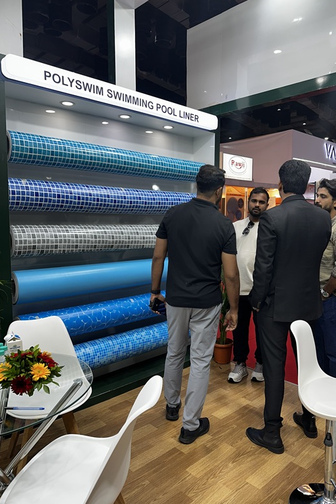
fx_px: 364
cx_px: 194
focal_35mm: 26
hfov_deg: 49.4
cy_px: 254
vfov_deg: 69.4
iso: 50
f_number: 1.78
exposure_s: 1/114
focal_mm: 6.86
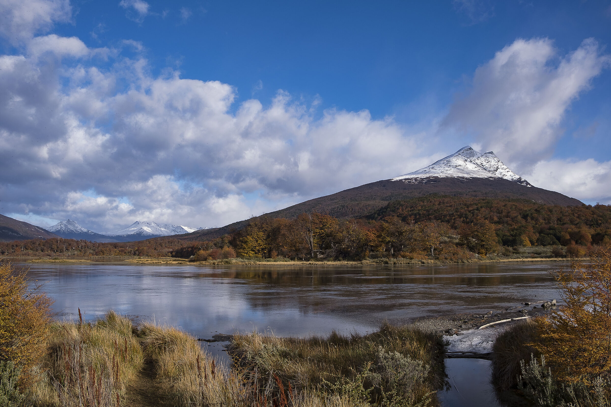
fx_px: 458
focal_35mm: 27
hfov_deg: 67.4
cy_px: 204
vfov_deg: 47.9
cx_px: 306
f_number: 8
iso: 100
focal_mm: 18
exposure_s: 1/180
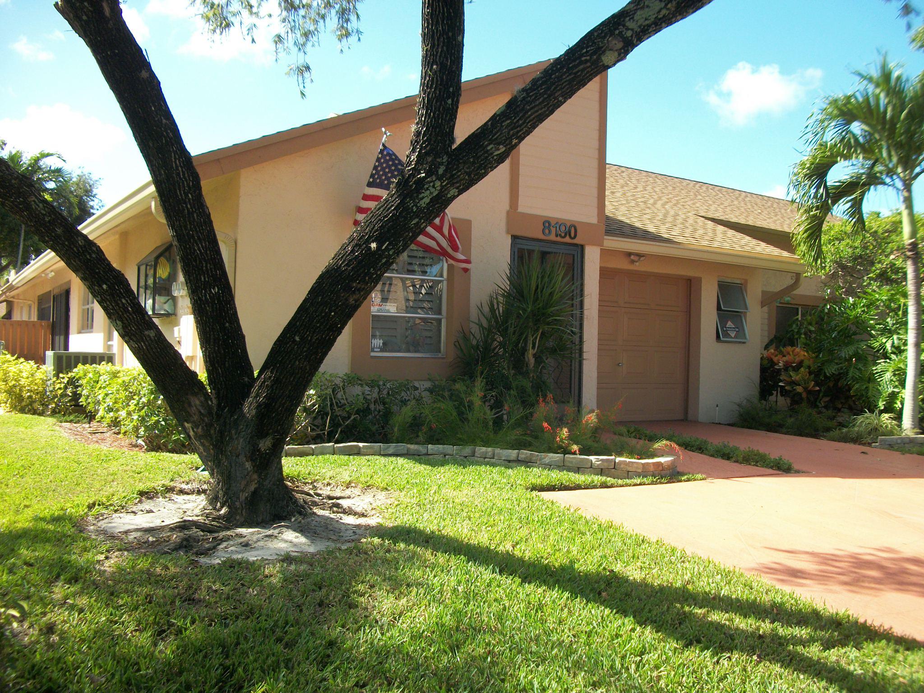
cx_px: 462
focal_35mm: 32
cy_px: 346
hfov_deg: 56.8
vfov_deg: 44.2
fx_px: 854
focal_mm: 5.7
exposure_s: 1/60
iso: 80
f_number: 8.8
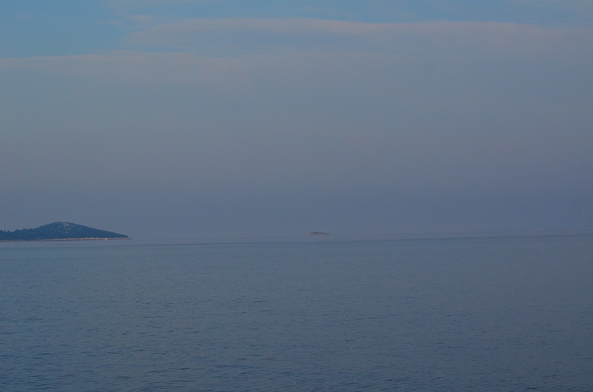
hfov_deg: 19.5
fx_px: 1725
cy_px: 196
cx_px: 296
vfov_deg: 13.0
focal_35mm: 105
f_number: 5.6
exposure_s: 1/2000
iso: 400
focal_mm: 70
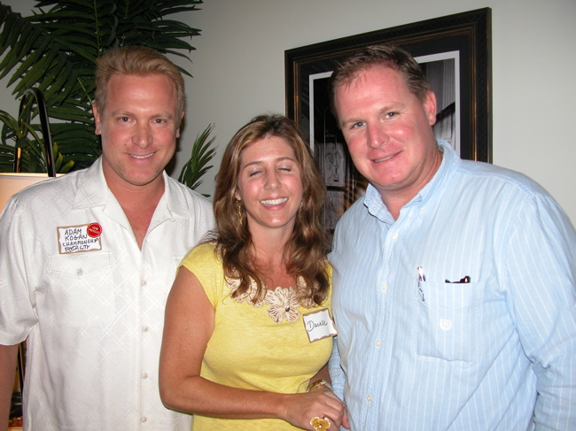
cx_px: 288
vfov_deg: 40.7
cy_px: 216
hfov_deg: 52.6
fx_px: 582
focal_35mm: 35
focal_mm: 8.9
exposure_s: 1/60
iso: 100
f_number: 2.8
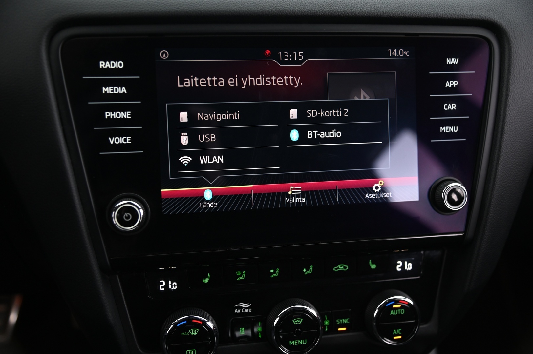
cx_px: 266
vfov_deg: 30.5
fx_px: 651
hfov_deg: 44.5
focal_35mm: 44
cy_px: 177
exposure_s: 1/13
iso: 2000
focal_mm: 44
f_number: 4
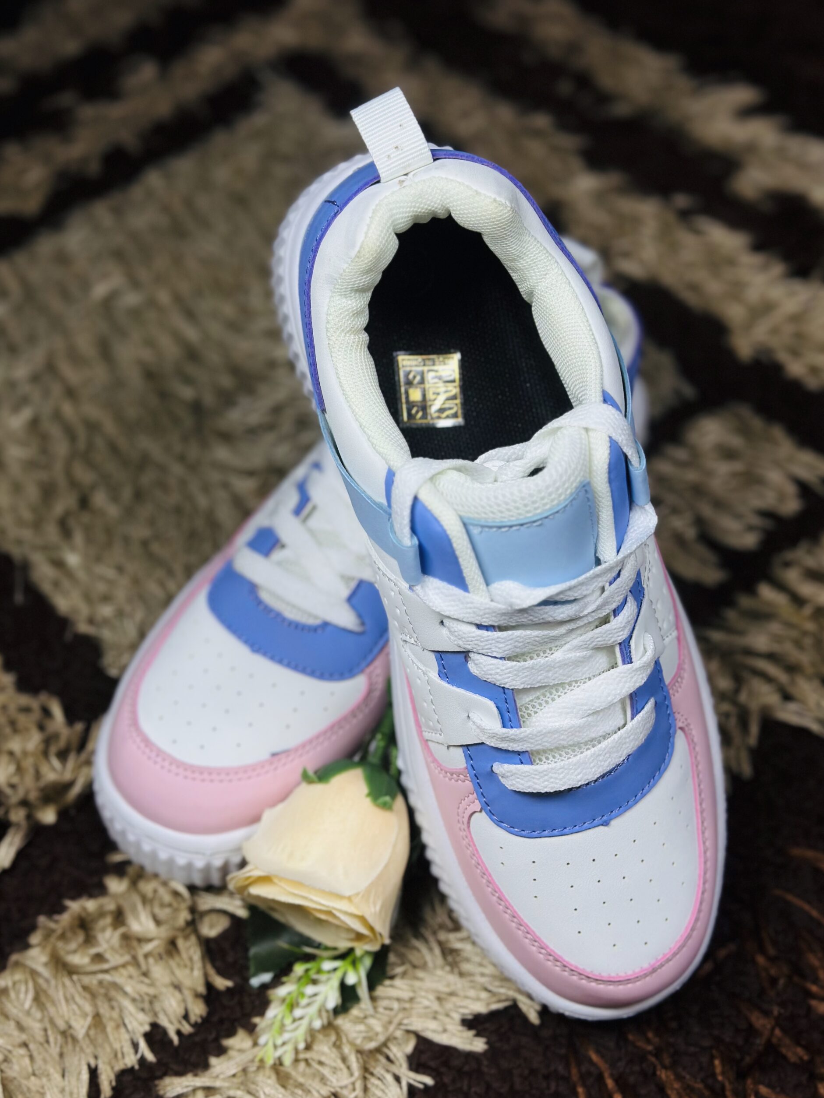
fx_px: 1555
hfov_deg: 29.7
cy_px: 560
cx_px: 407
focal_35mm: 49
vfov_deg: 38.9
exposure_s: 1/681
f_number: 1.78
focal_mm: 6.86
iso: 80
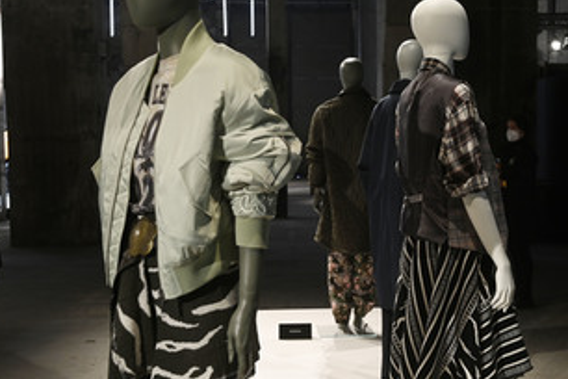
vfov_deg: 24.2
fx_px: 883
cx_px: 335
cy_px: 182
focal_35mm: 56
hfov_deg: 35.5
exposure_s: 1/100
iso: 1250
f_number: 5.6
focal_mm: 38
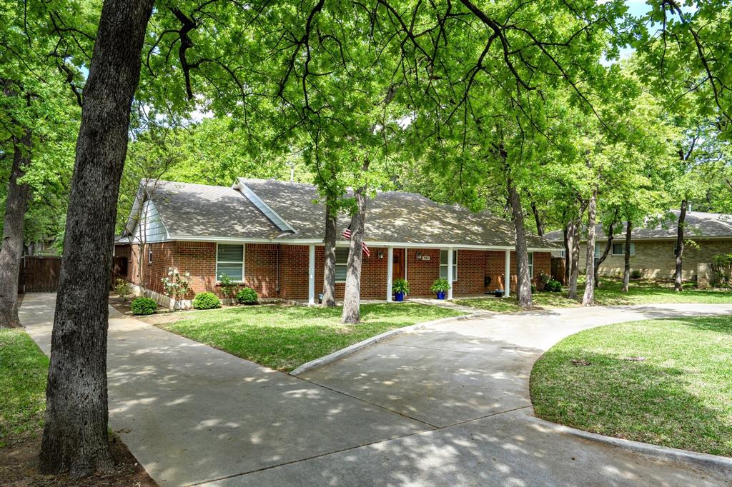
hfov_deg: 71.5
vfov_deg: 51.3
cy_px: 244
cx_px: 366
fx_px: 508
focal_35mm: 25
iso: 200
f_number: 7.1
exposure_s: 1/100
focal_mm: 25
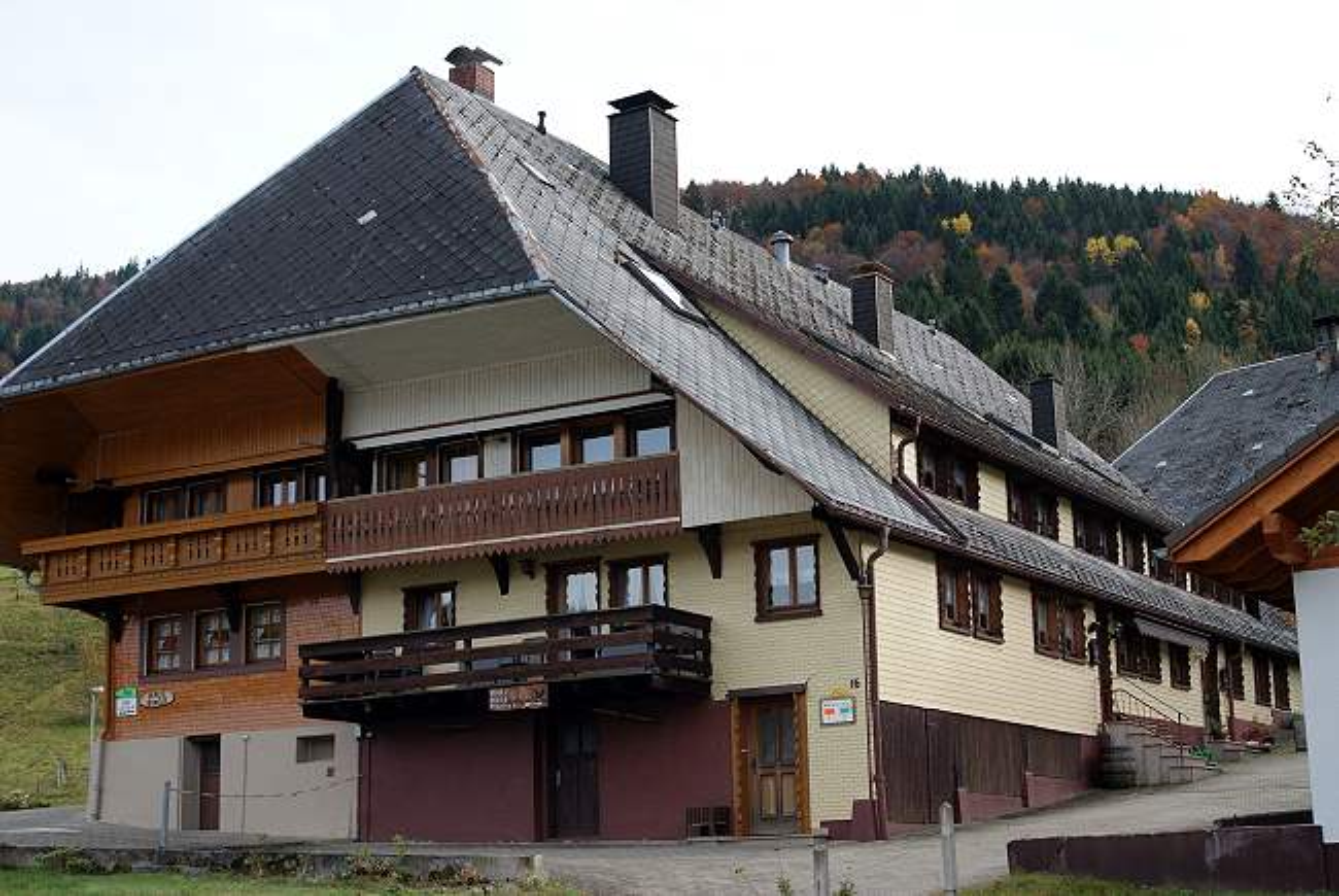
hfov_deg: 37.8
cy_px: 448
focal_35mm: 52
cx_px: 670
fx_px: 1955
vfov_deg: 25.8
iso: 100
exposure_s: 1/100
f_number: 6.3
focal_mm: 35
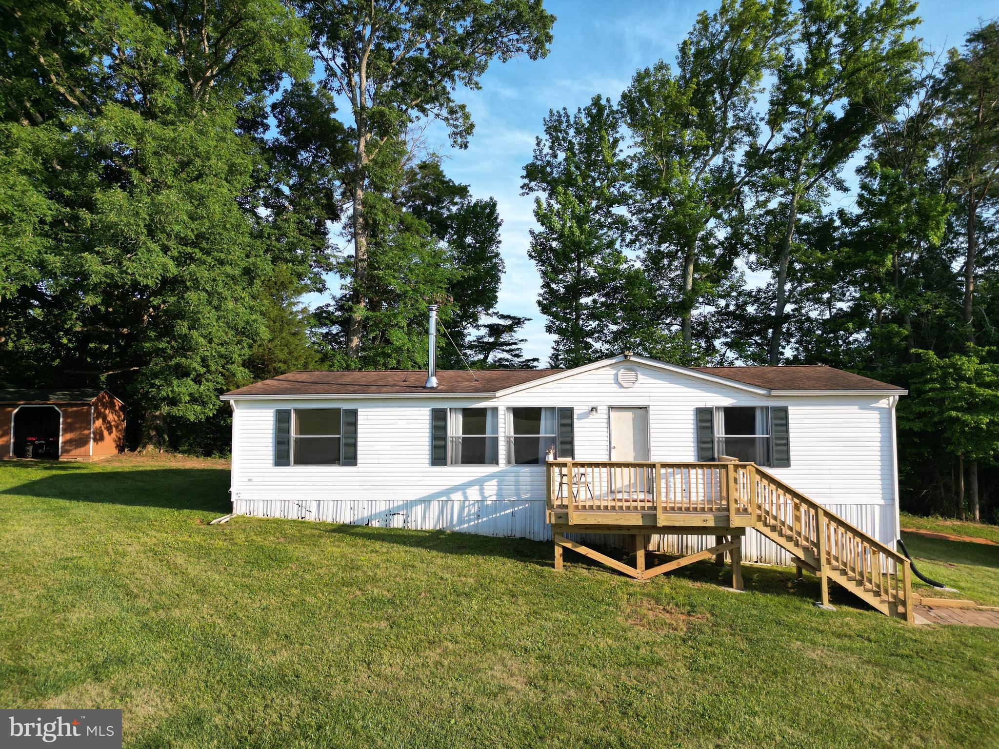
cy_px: 374
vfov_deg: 56.8
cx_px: 500
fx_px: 693
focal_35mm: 24
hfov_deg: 71.6
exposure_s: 1/1250
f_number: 1.7
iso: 100
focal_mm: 6.72
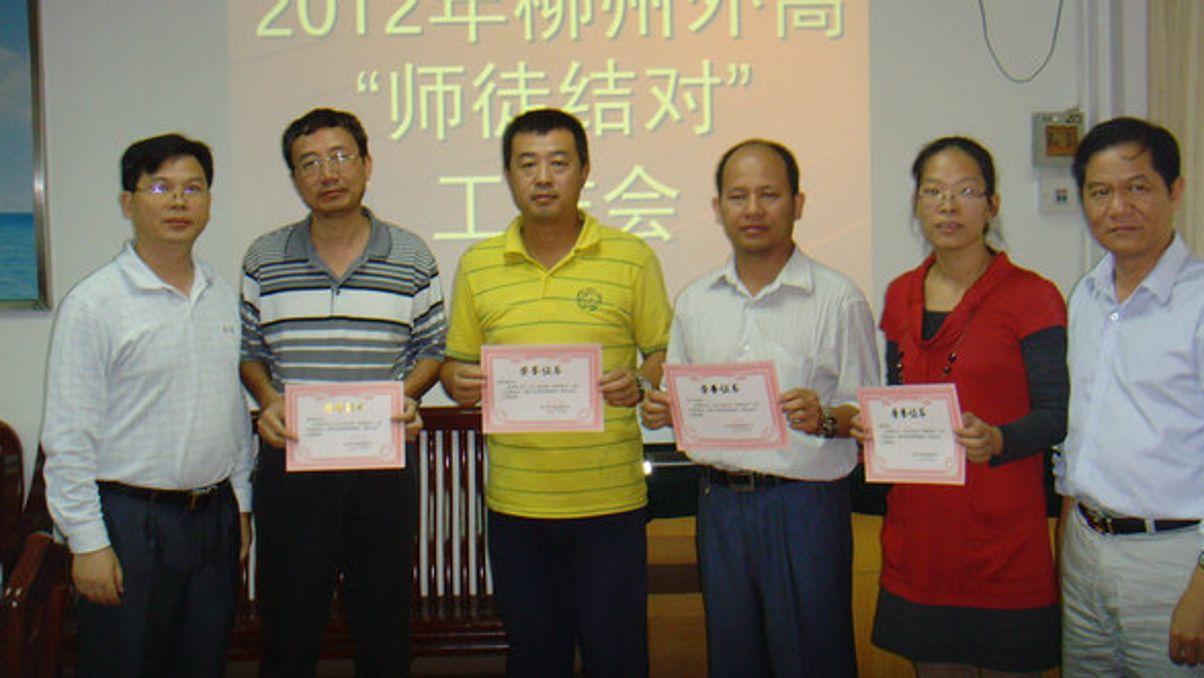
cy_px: 236
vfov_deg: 23.9
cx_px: 612
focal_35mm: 50
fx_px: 1597
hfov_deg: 41.3
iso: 200
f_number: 3.7
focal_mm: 7.7
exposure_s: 1/45
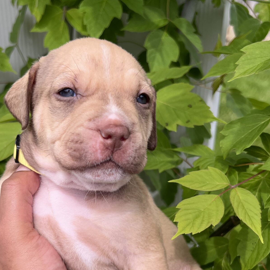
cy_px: 196
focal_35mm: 49
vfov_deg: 34.1
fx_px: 432
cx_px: 94
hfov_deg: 34.4
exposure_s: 1/1751
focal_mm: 5.7
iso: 50
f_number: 1.5
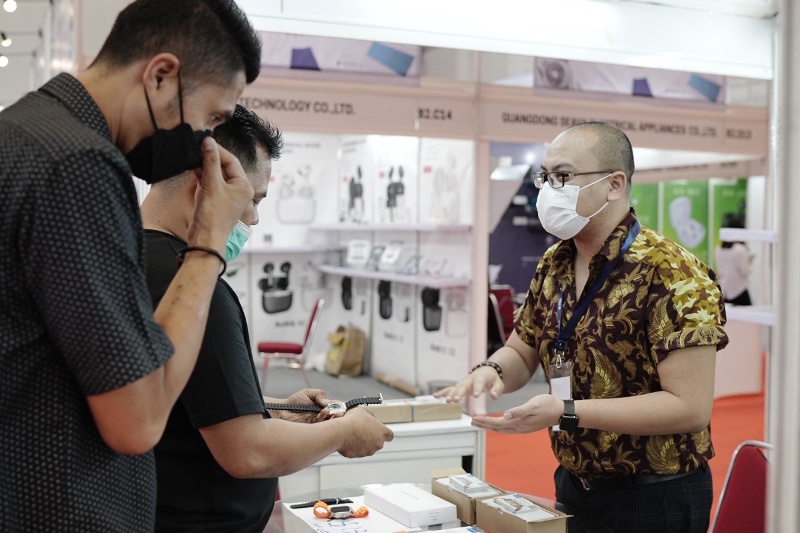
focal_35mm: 44
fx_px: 977
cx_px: 372
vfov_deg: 30.5
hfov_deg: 44.5
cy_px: 255
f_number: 2.8
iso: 1250
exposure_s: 1/160
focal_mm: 35
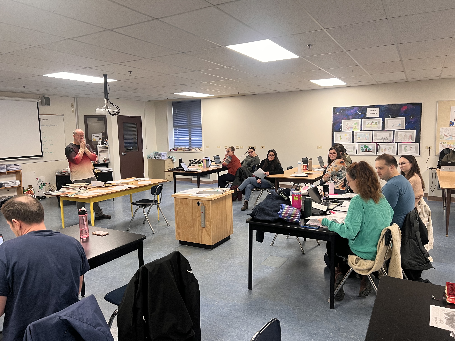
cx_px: 228
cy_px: 170
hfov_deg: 67.3
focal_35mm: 26
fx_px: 342
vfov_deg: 53.1
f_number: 1.5
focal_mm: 5.7
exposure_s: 1/60
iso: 100
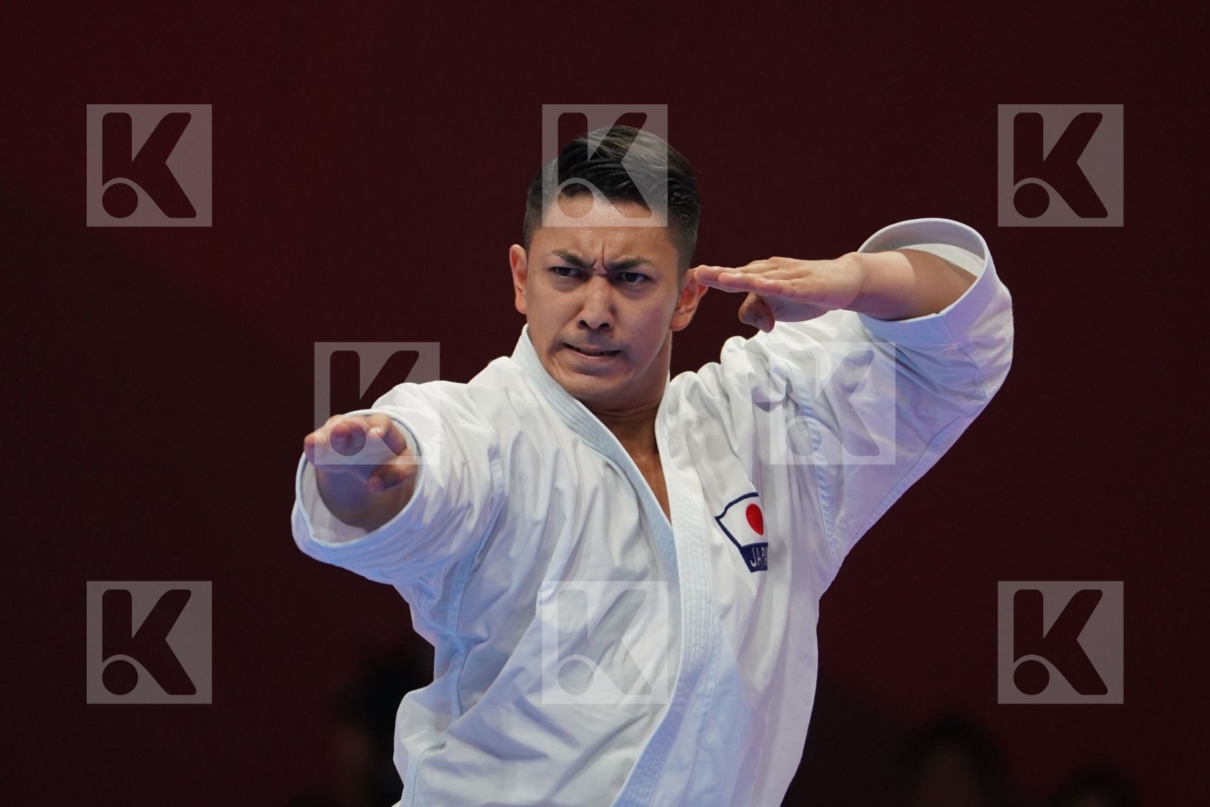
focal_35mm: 420
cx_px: 605
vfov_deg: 3.3
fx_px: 14116
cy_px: 404
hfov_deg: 4.9
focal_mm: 280
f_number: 4
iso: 1600
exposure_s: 1/500
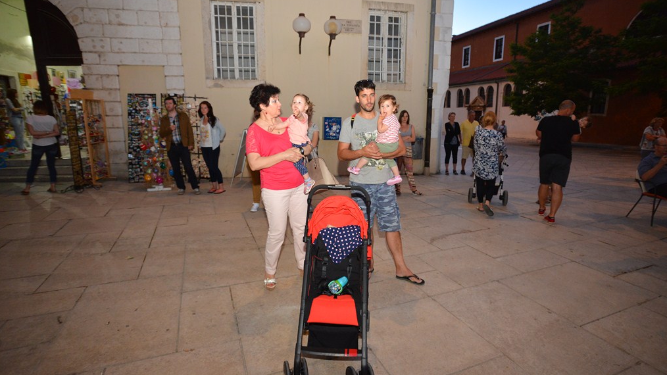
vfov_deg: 61.0
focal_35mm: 18
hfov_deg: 92.7
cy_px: 184
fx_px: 318
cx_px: 335
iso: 2000
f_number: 3.2
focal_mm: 17
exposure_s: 1/160
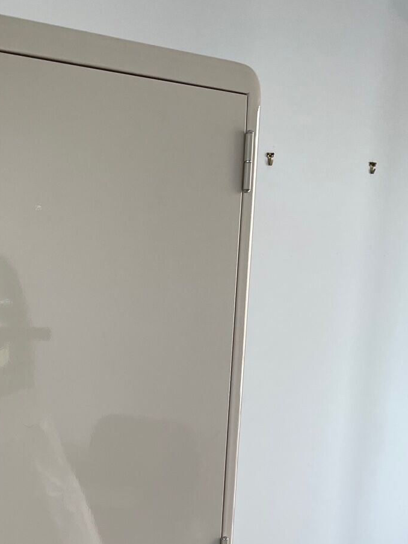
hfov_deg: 24.5
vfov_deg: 30.4
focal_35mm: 58
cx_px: 35
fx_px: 911
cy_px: 567
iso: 64
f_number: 1.6
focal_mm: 4.2
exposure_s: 1/121
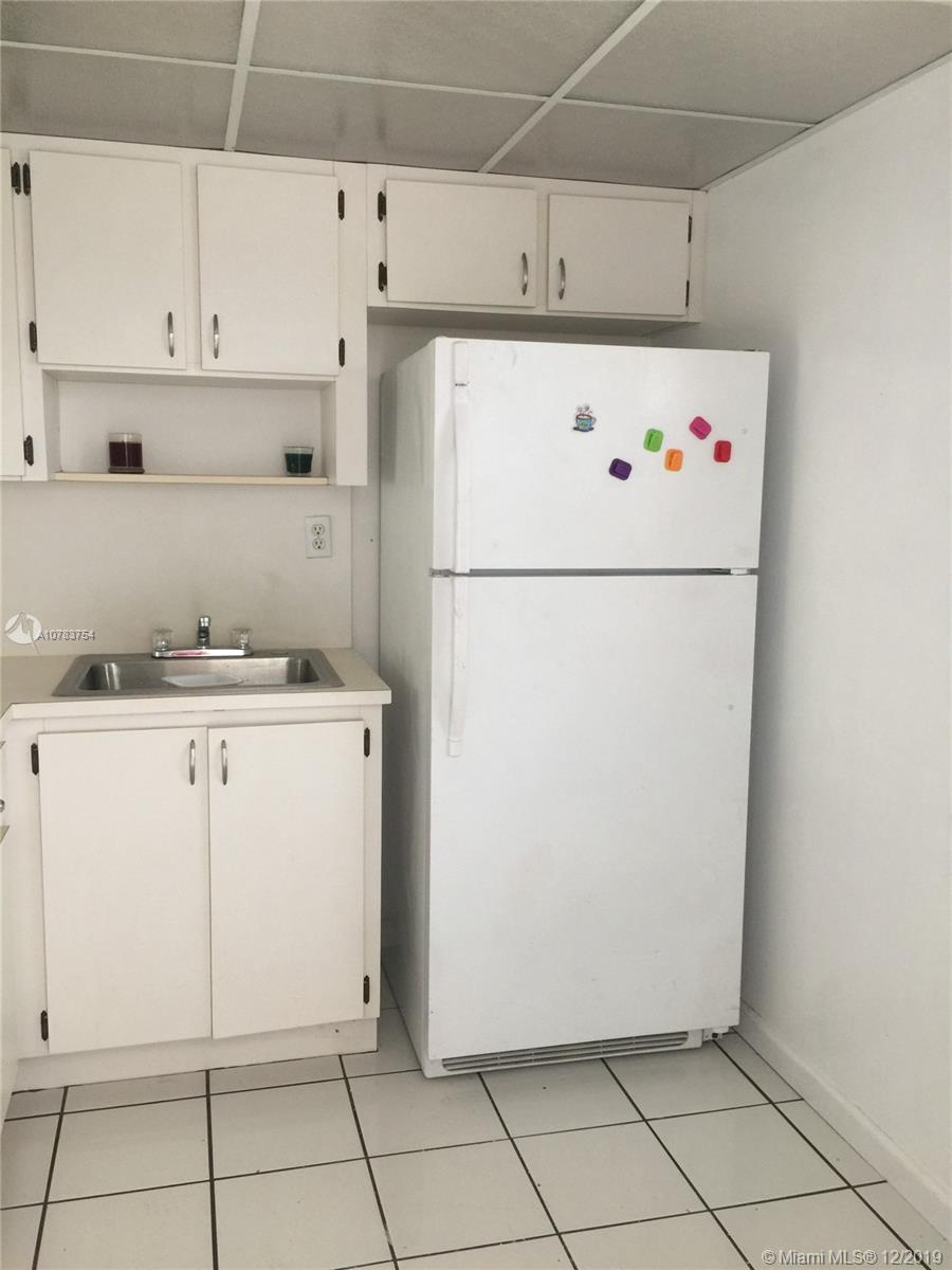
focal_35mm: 29
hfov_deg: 48.2
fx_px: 1063
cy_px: 635
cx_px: 476
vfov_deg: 61.7
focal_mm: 4.15
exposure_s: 1/30
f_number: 2.2
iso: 50
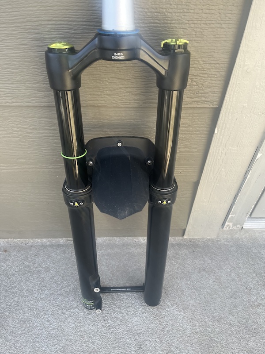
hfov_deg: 53.1
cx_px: 132
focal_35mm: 26
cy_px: 177
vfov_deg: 67.3
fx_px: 265
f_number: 1.6
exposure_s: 1/229
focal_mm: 5.1
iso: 40
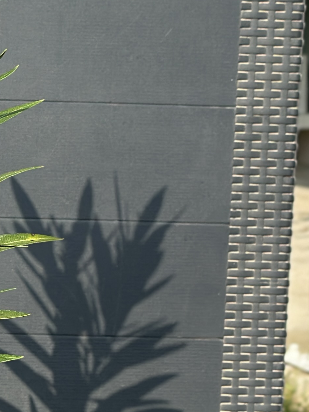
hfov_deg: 9.4
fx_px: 1833
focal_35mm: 154
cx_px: -106
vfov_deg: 12.8
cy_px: 300
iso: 80
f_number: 1.78
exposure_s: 1/2160
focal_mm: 6.86
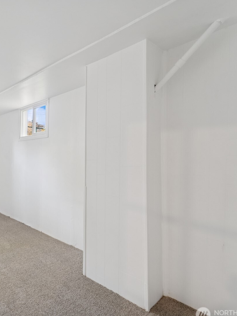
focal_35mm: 21
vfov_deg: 79.0
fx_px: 192
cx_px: 20
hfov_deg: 54.5
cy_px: 161
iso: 200
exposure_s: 1/13
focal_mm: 14
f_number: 8
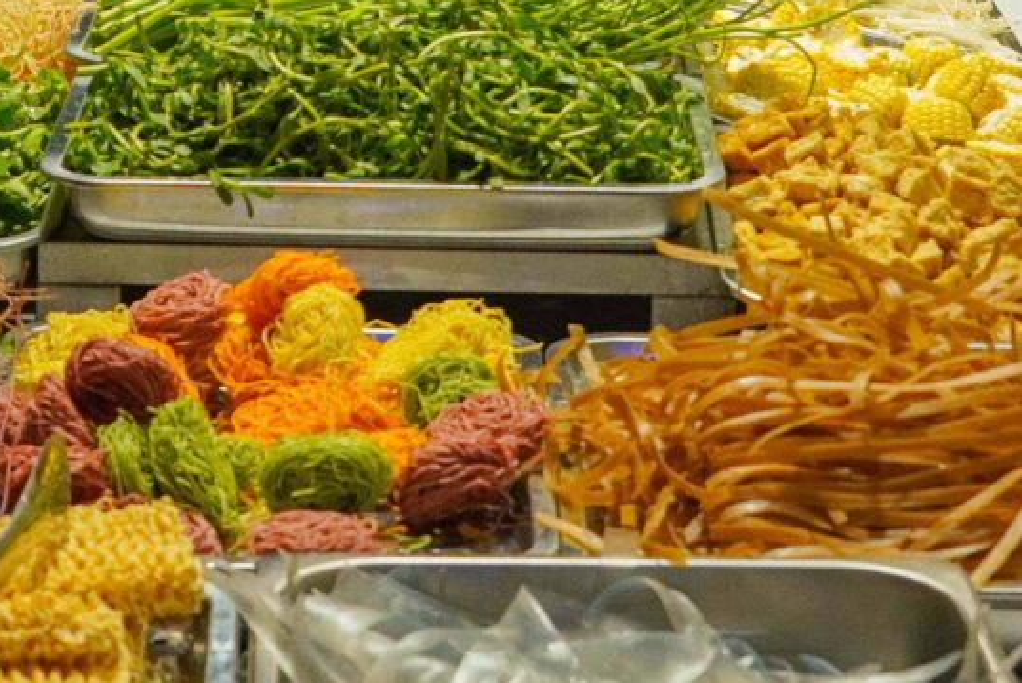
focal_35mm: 136
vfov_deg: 9.8
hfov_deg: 15.0
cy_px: -322
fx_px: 3873
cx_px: 265
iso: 800
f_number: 5
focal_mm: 25.4
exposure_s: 1/160
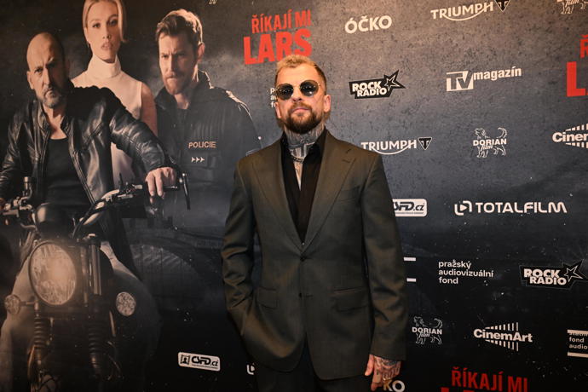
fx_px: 523
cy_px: 196
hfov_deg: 58.7
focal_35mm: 32
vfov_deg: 41.1
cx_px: 294
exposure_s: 1/200
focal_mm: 32
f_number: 5
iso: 4000
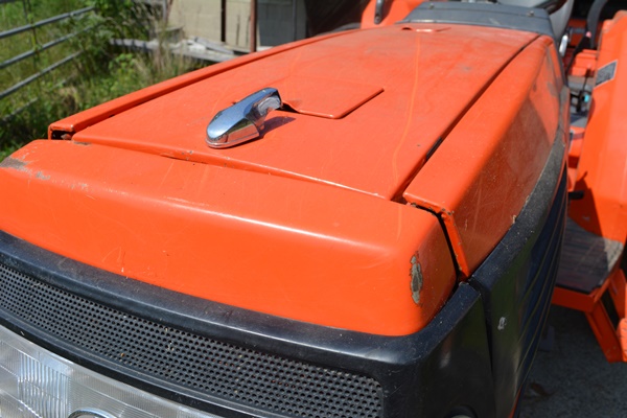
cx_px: 314
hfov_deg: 57.2
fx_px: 575
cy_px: 209
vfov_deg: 40.0
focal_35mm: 33
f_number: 8
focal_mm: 22
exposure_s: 1/250
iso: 100
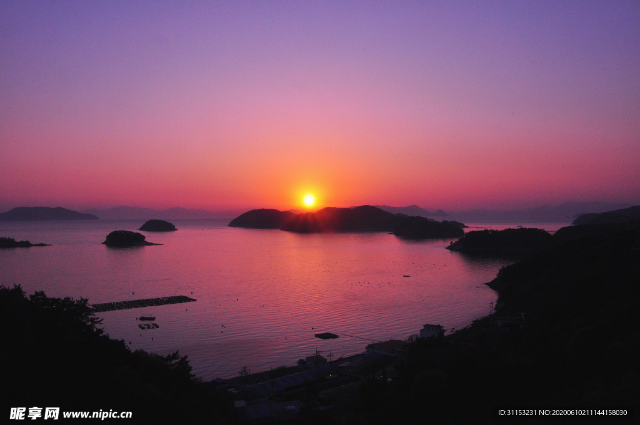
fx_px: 586
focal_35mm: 33
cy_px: 212
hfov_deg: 57.3
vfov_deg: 39.9
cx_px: 320
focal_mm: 22
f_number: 22
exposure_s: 1/125
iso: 500
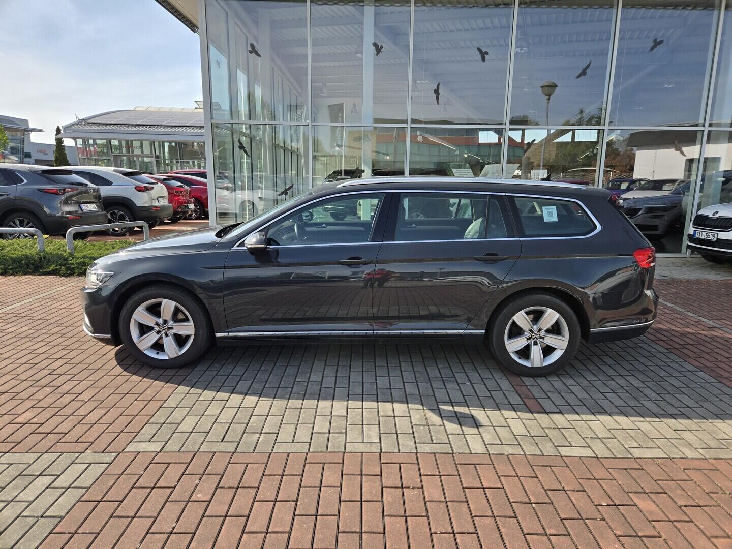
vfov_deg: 58.9
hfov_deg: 73.9
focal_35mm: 23
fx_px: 486
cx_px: 366
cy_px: 274
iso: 64
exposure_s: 1/2921
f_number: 1.8
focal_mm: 5.4
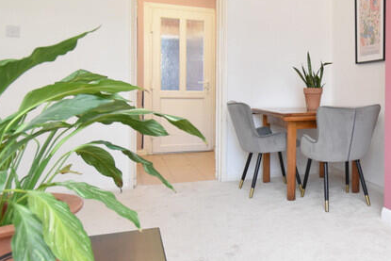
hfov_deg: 47.0
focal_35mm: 37
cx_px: 349
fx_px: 402
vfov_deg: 35.5
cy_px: 82
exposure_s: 1/160
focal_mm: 10
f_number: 4.5
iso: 800
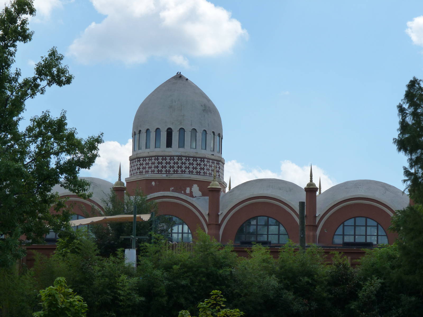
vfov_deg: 12.3
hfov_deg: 16.4
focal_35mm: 120
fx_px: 1466
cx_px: 212
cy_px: 158
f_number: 5.6
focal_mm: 21.6
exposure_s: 1/400
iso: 125
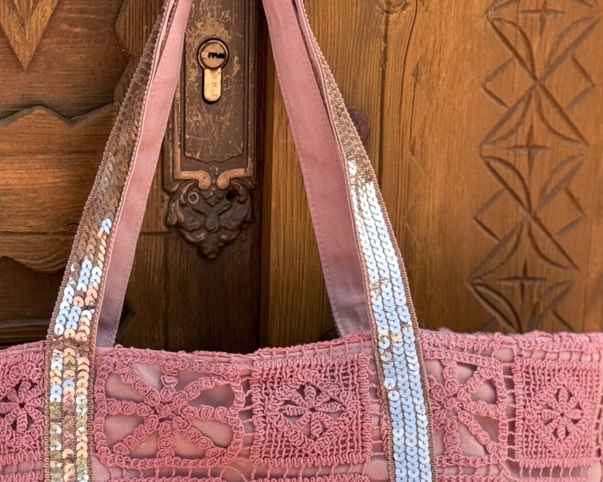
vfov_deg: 13.3
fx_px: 2035
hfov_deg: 16.8
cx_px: 246
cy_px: 499
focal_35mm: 114
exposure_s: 1/1133
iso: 64
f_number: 1.78
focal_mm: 6.76
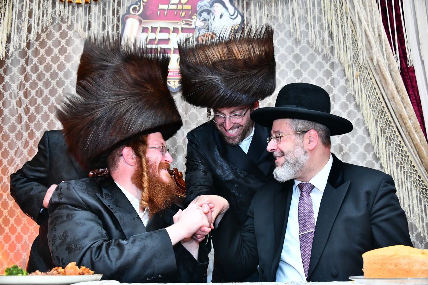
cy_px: 142
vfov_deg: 31.9
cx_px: 214
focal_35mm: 42
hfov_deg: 46.4
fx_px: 499
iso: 2000
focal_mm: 42
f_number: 5.6
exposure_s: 1/100
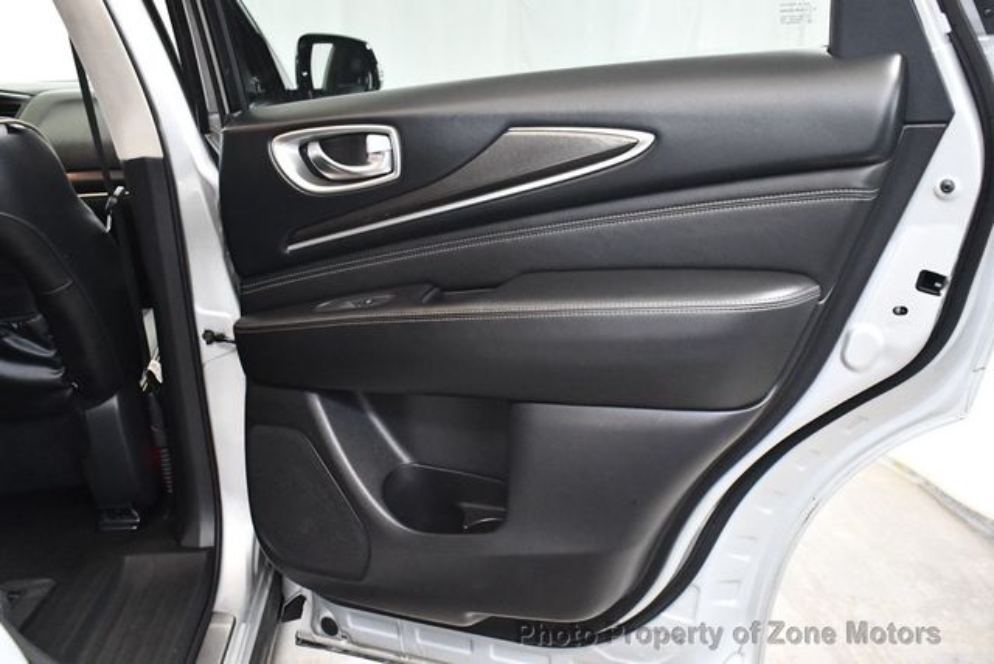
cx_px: 497
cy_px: 332
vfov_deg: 36.9
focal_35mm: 36
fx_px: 995
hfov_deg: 53.1
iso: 4000
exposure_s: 1/60
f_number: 3.5
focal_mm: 18
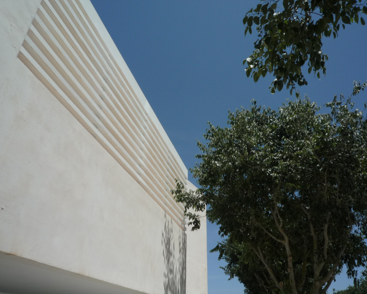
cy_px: 152
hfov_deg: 64.0
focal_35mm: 27
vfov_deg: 53.2
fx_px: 293
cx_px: 197
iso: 100
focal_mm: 4.4
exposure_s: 1/800
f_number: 5.6
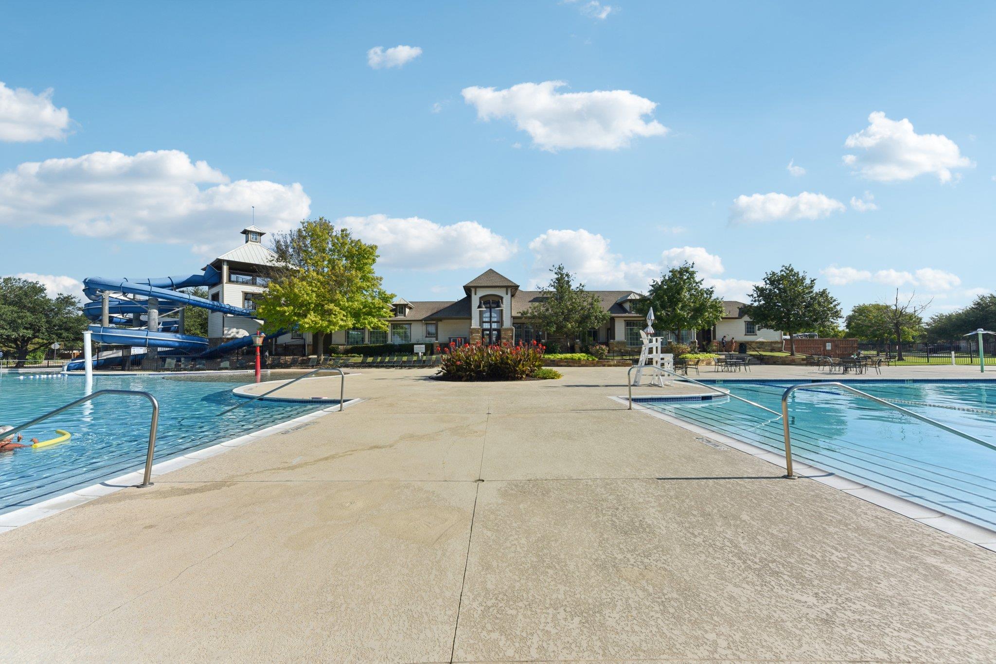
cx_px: 498
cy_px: 332
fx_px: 387
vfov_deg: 81.2
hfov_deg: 104.2
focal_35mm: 14
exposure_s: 1/500
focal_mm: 14
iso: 100
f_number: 8
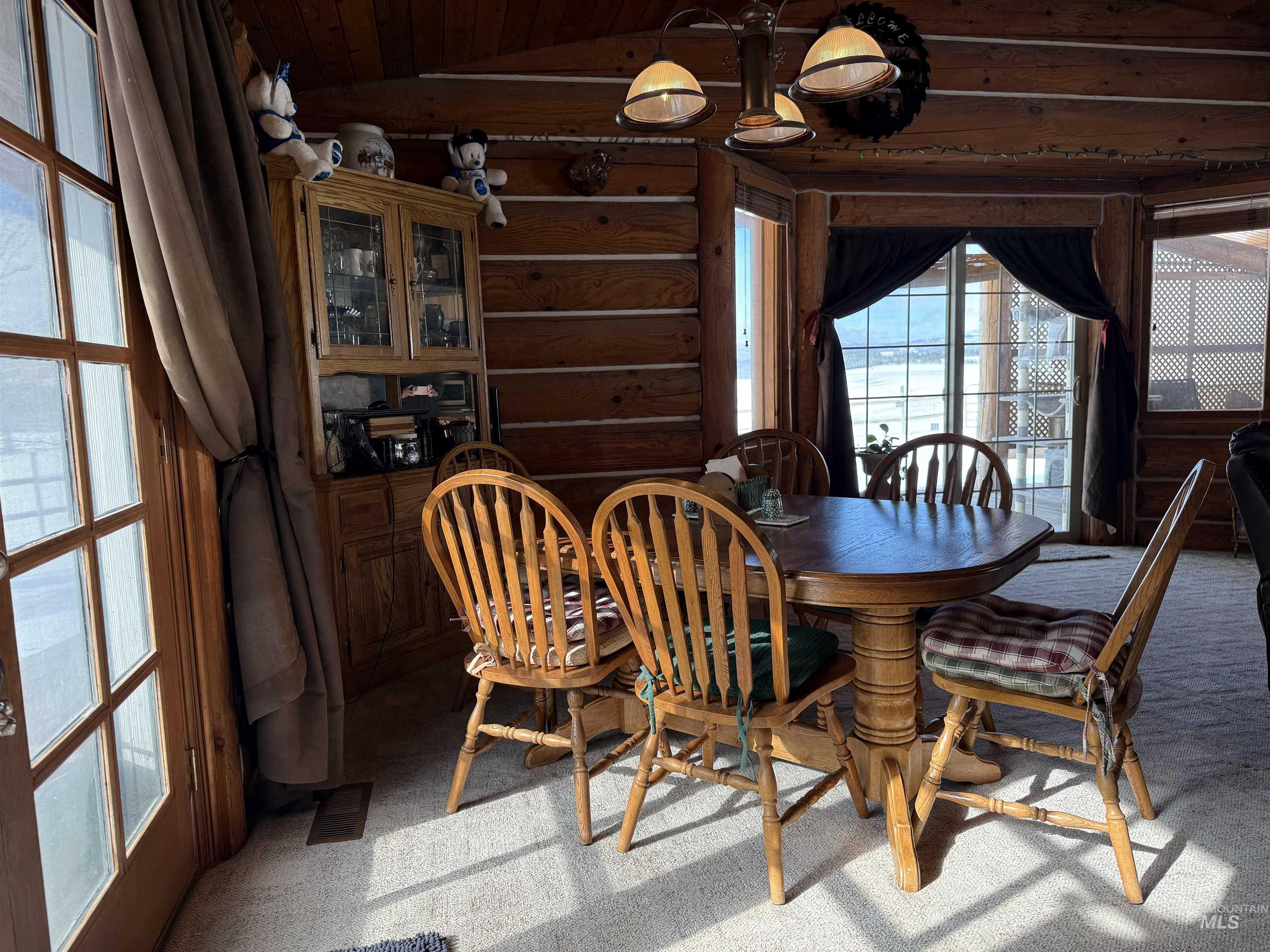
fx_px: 881
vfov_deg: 56.8
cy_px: 476
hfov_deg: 71.6
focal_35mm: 24
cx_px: 635
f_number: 1.78
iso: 100
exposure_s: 1/251
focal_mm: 6.76
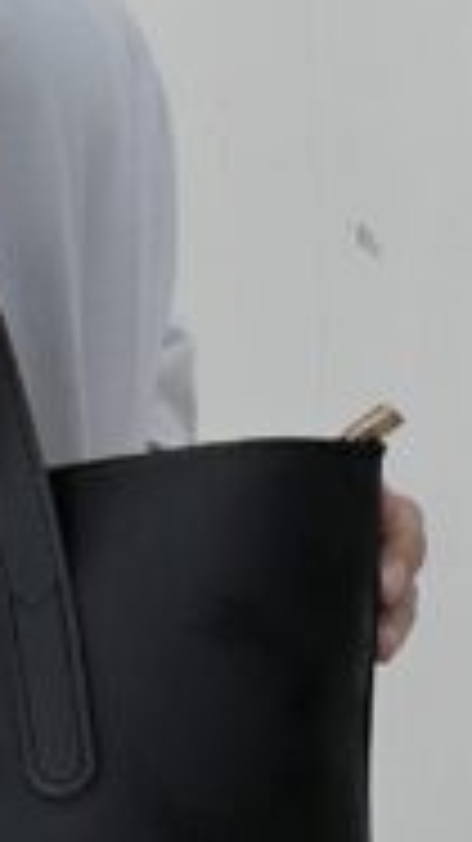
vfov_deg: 8.0
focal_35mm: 269
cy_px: 621
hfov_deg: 4.5
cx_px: -337
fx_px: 5993
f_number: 2.8
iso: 32
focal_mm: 9
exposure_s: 1/100
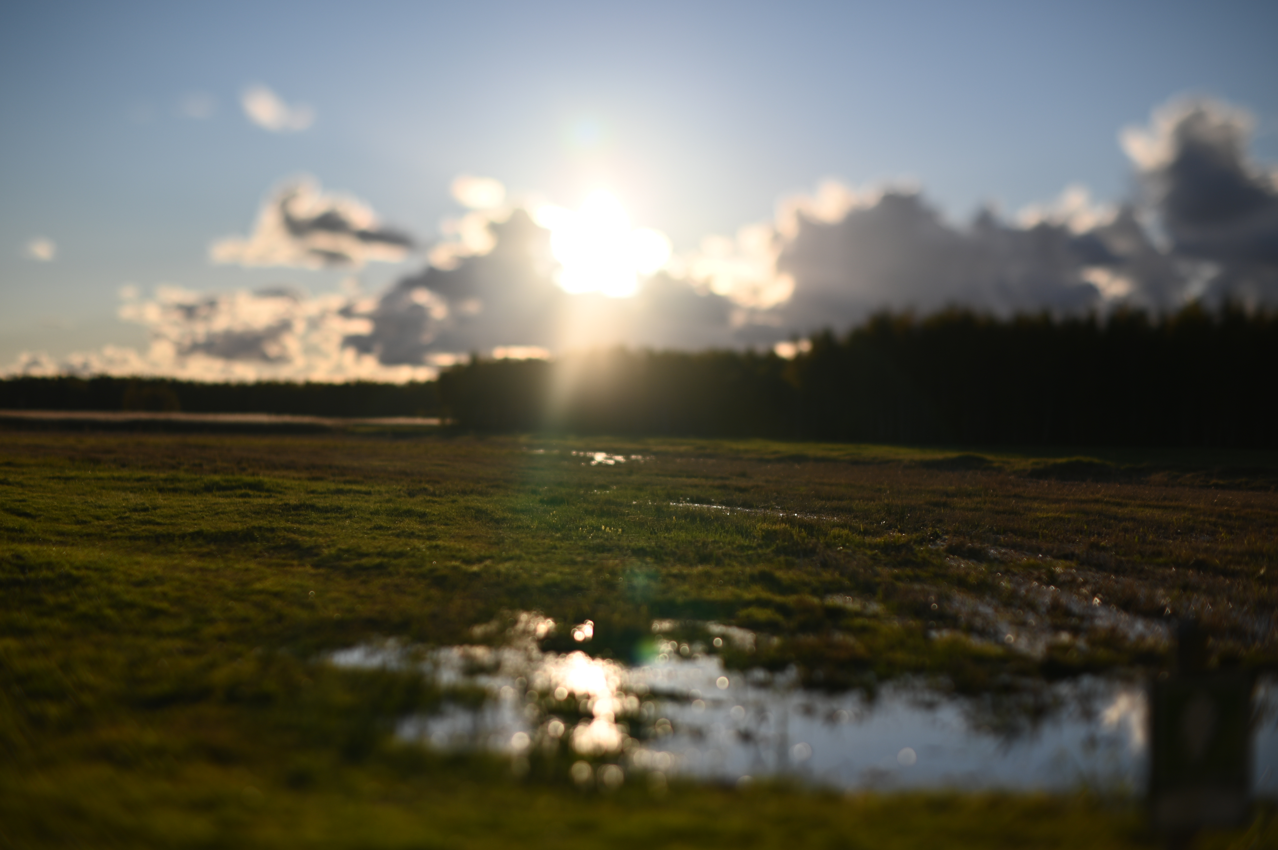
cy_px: 421
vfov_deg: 26.0
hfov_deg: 38.2
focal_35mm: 52
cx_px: 623
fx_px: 1845
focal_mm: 50
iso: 100
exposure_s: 1/8000
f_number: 1.4
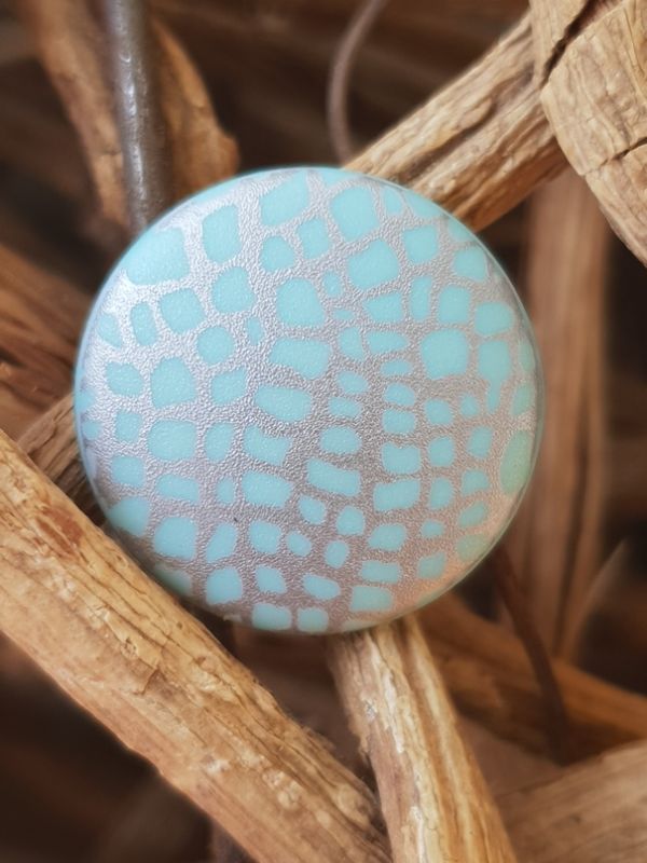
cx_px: 324
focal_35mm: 26
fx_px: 648
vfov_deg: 67.3
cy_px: 432
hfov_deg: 53.1
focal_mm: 4.3
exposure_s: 1/194
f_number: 1.5
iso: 50
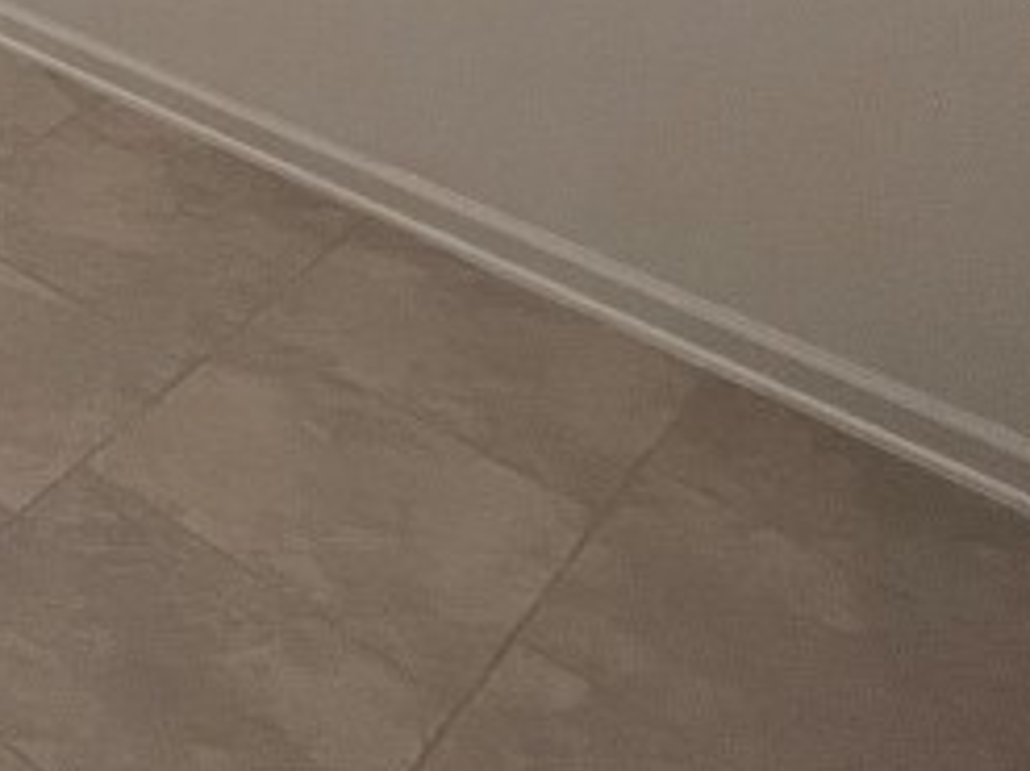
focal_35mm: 54
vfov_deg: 20.2
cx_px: -651
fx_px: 1606
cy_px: -579
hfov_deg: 24.2
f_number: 1.8
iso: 64
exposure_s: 1/120
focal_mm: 1.57
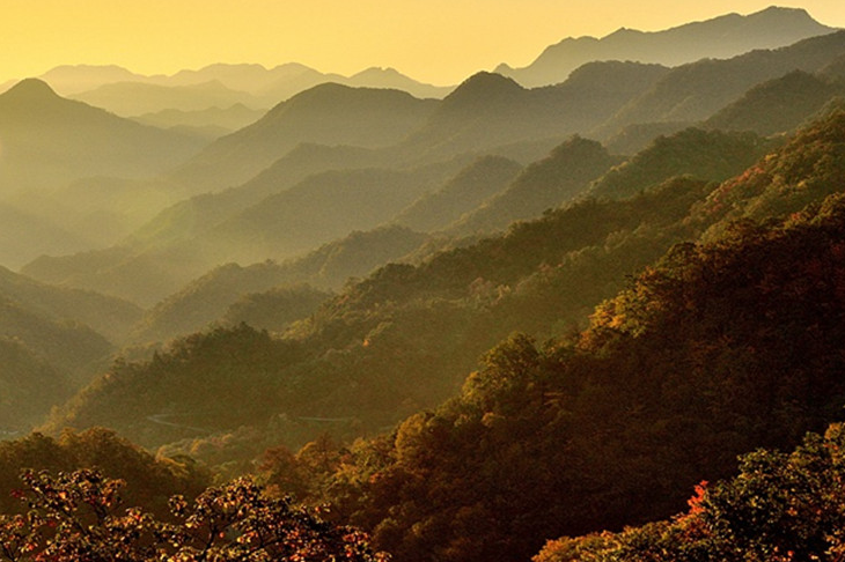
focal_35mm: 74
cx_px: 286
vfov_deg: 18.4
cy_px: 275
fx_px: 1736
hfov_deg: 27.2
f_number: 16
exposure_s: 1/125
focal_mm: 45
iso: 500
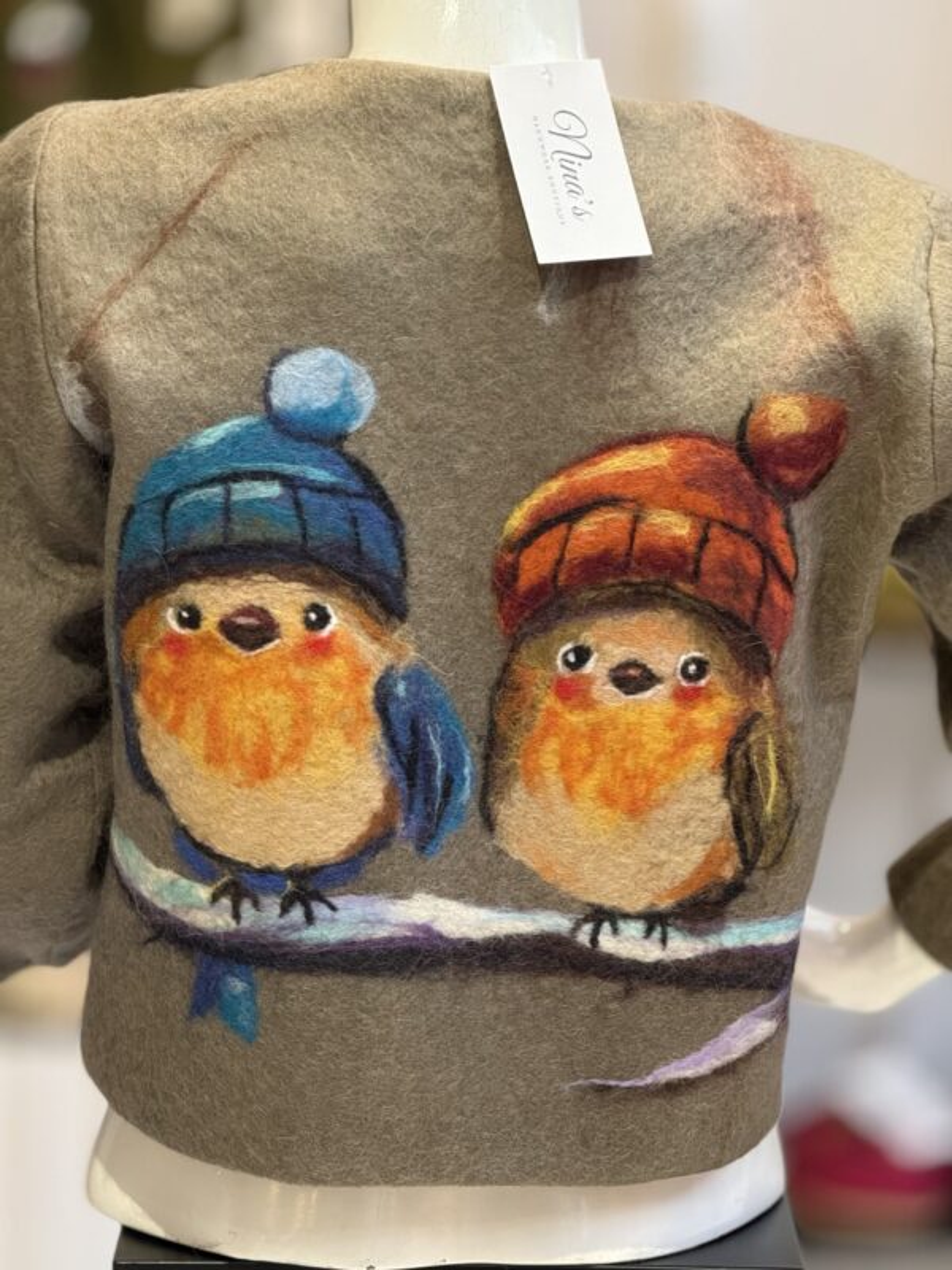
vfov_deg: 16.4
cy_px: 635
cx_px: 476
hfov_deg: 12.3
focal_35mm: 120
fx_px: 4400
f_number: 2.8
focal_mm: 15.66
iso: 250
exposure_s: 1/50
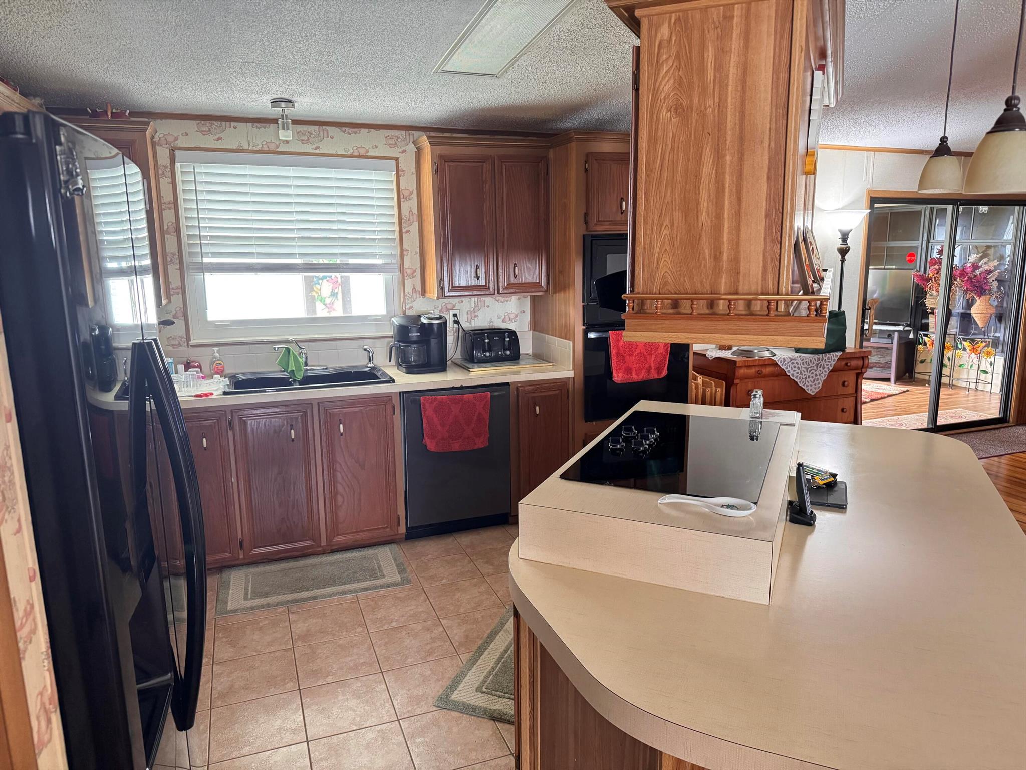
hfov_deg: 71.6
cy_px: 385
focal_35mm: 24
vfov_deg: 56.8
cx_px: 513
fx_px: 711
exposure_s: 1/40
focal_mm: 6.76
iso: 640
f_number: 1.78
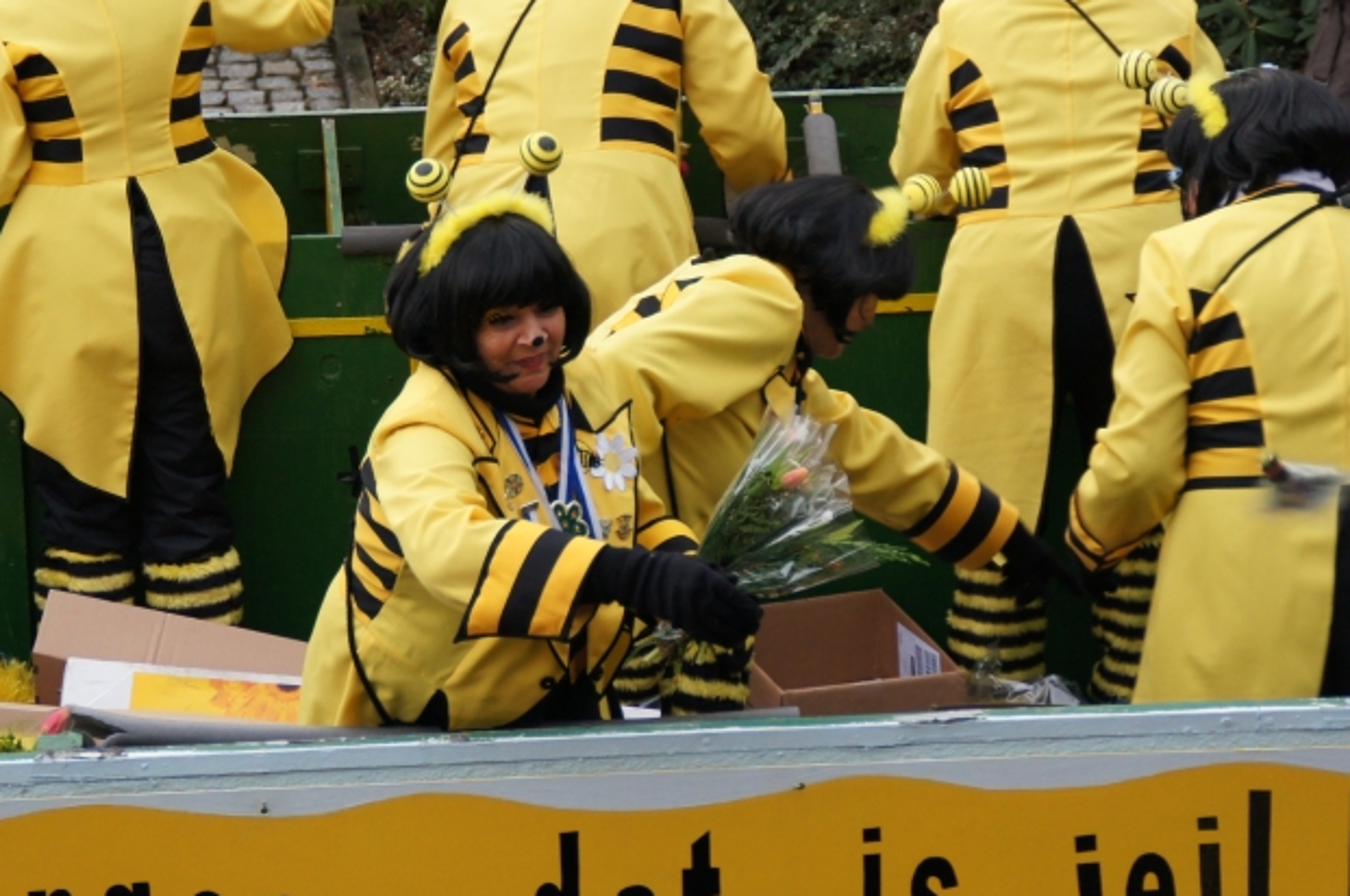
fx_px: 6515
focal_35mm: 174
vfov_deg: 7.9
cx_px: 580
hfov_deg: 11.8
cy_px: 311
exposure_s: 1/125
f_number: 5.6
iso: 800
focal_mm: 80
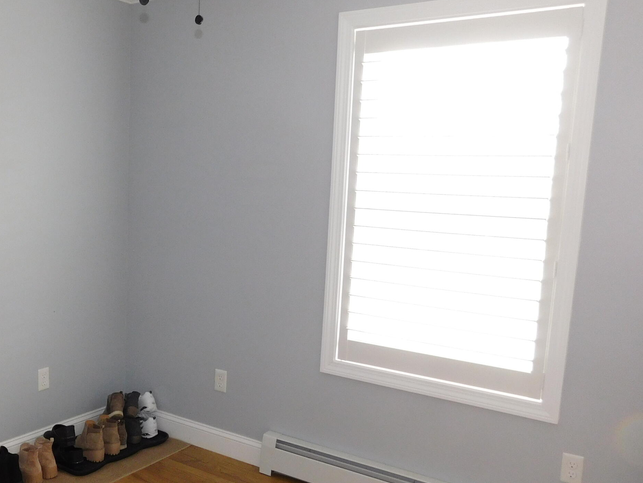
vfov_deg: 38.6
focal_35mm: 37
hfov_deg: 48.1
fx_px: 687
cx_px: 157
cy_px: 281
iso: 220
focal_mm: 4
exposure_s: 1/30
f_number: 3
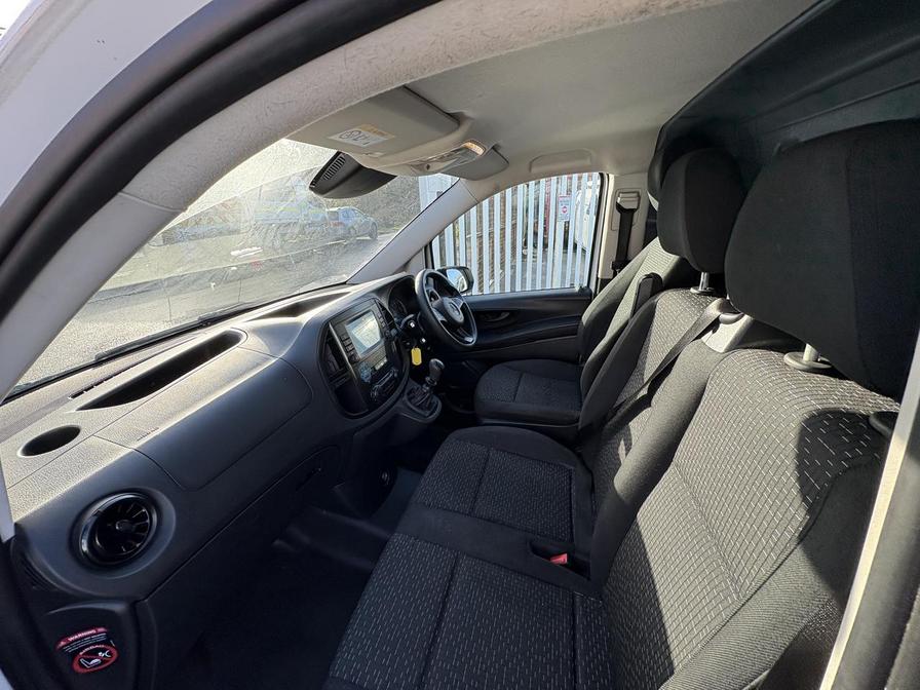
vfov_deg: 85.7
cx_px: 460
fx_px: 372
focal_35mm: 14
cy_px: 345
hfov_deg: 102.1
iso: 64
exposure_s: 1/179
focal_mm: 2.22
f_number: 2.2
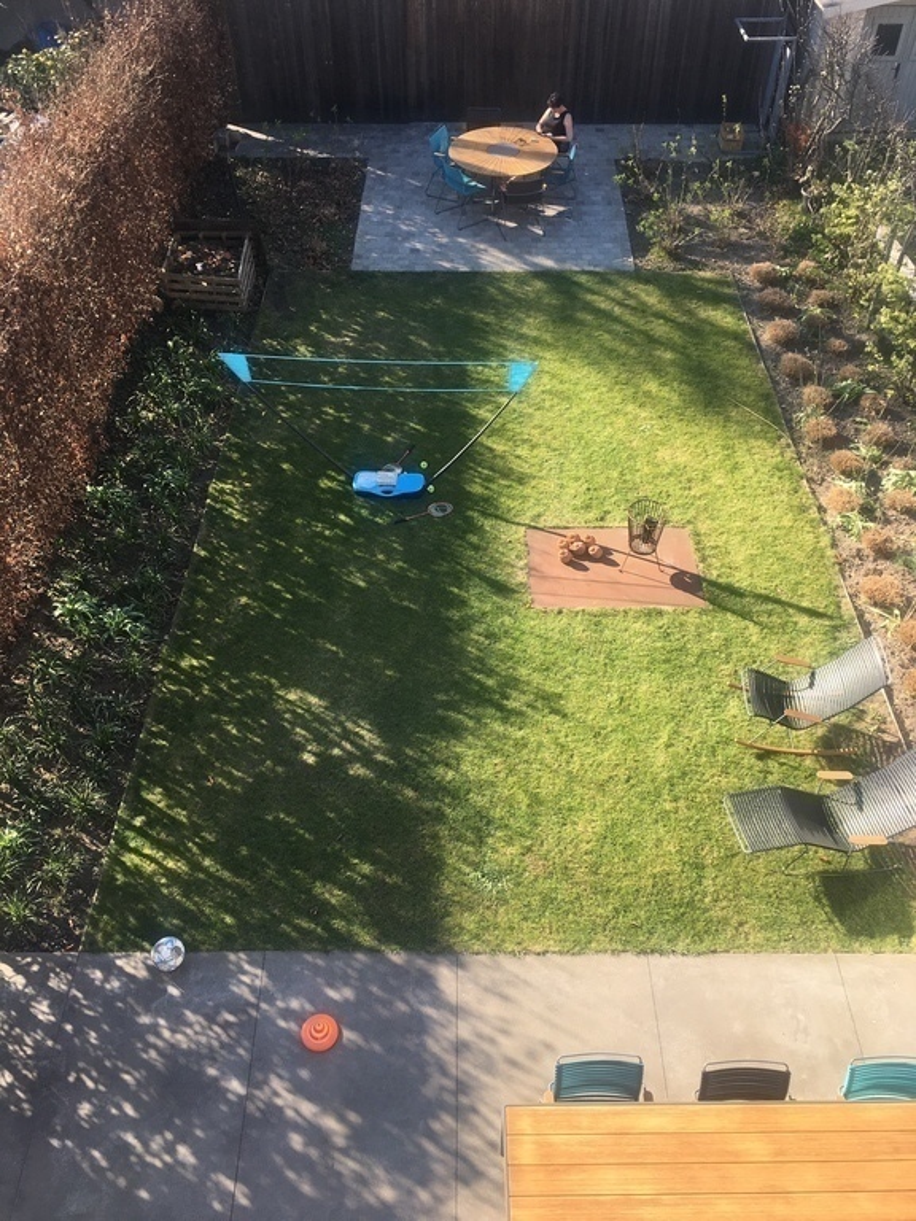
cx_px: 458
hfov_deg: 48.2
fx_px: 1023
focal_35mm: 29
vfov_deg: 61.7
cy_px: 610
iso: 25
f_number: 2.2
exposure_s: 1/330
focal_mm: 4.15
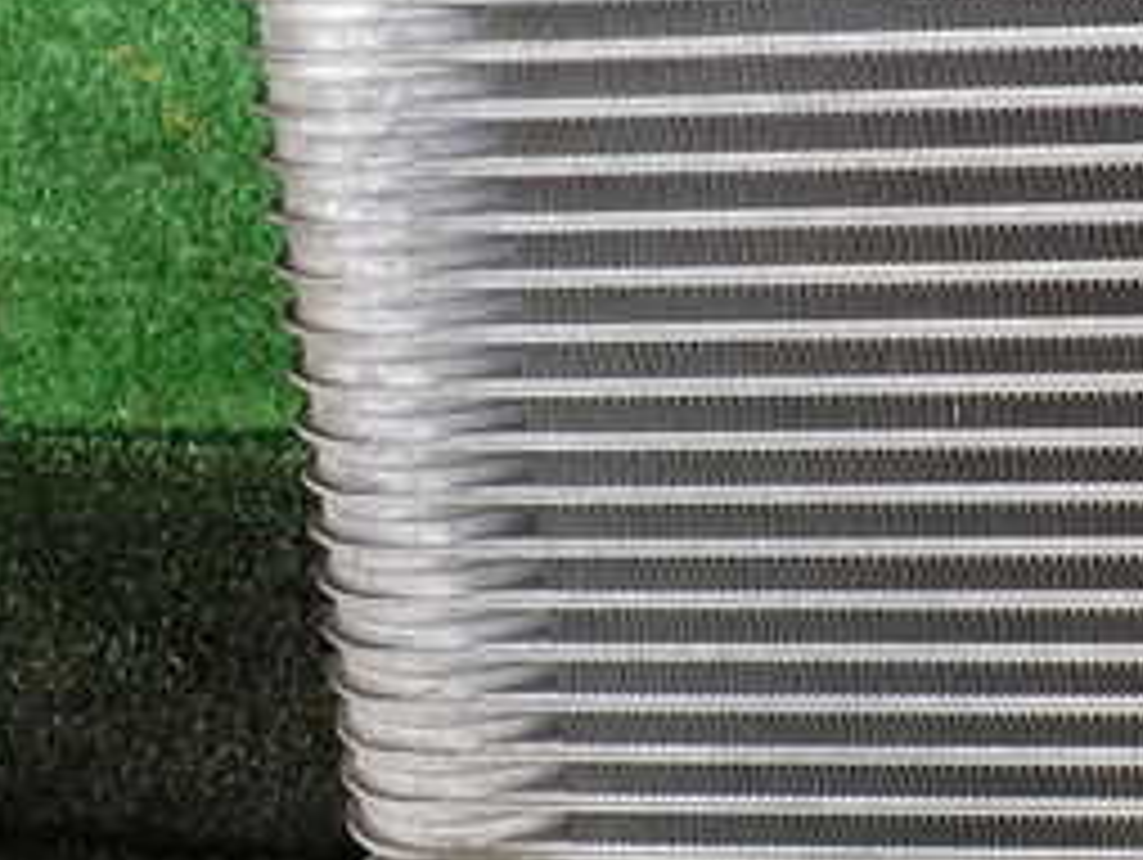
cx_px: 1152
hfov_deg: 30.3
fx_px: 1950
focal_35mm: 59
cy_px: 194
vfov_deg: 24.5
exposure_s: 1/80
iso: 100
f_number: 2.8
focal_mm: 4.5
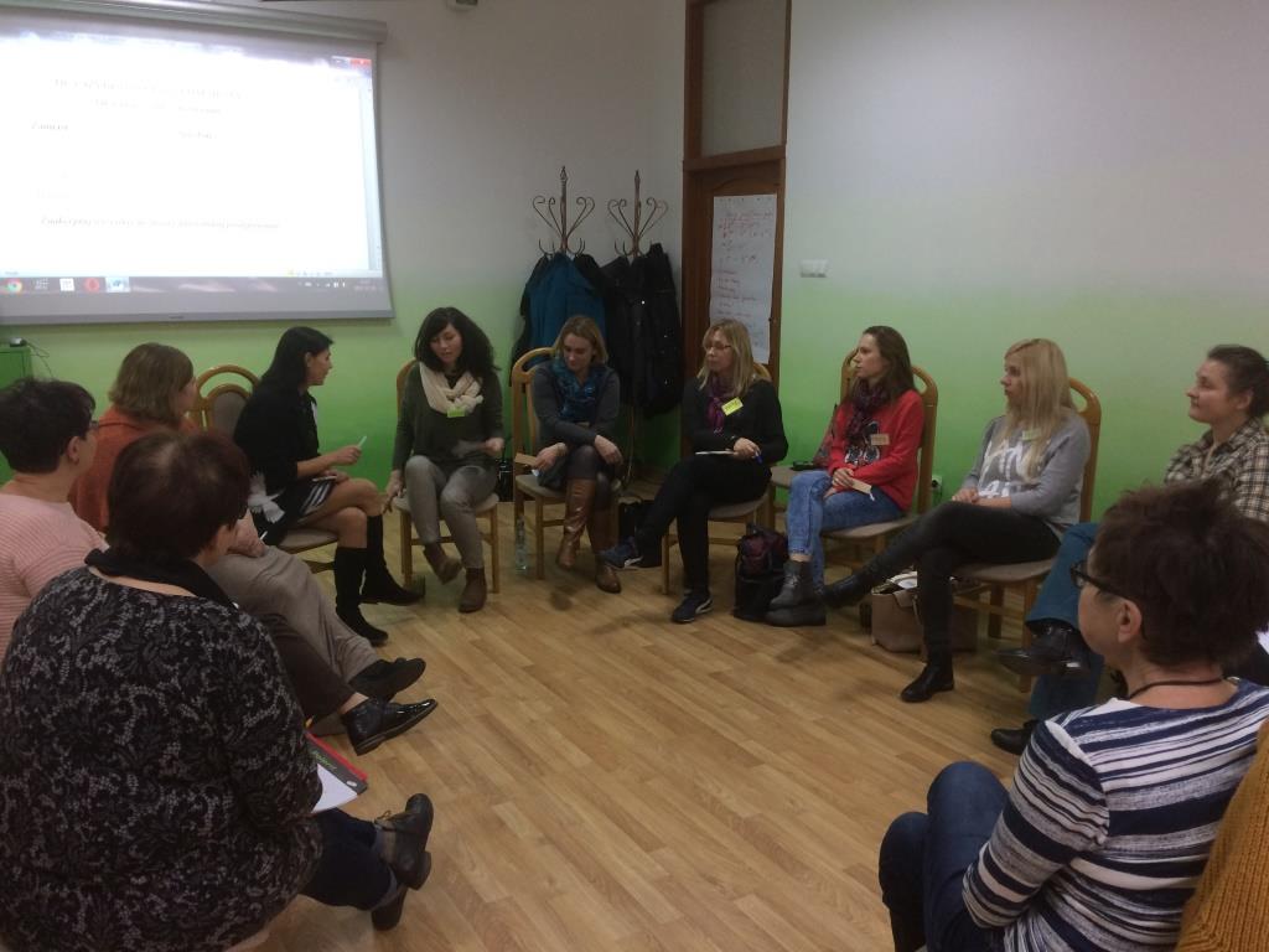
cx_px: 634
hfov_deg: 61.7
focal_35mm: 29
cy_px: 476
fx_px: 1063
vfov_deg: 48.2
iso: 125
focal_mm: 4.15
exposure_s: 1/33
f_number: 2.2
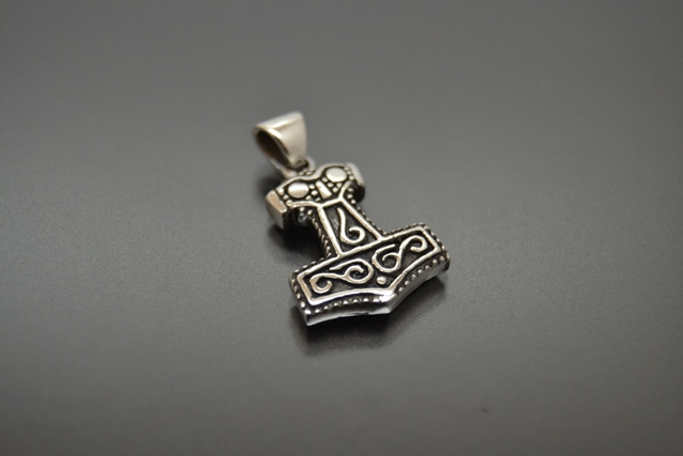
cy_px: 228
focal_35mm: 82
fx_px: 1565
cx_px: 342
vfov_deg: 16.6
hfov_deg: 24.6
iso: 500
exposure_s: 1/60
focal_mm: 55
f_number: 5.6
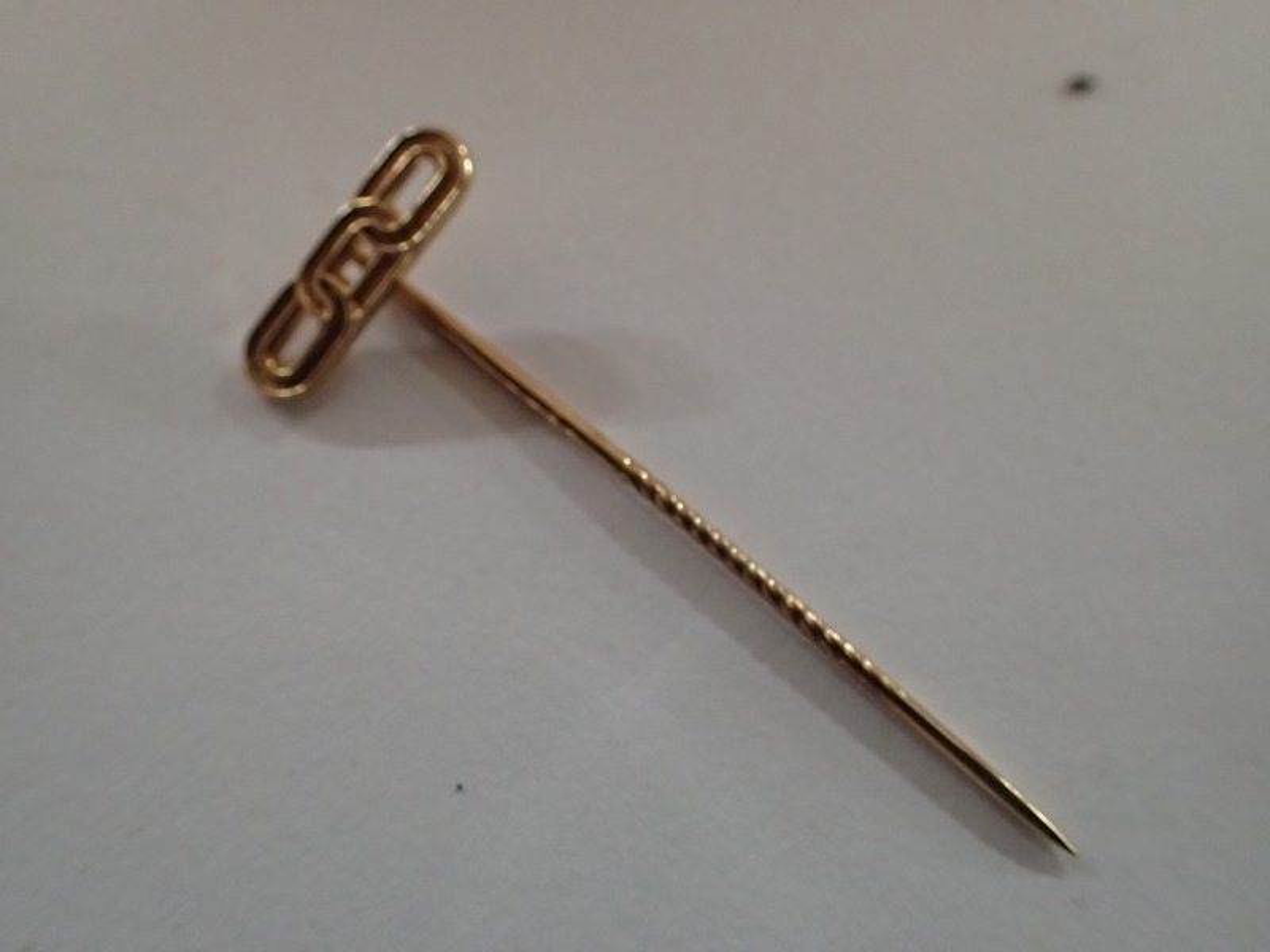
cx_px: 635
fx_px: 1101
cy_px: 476
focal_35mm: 30
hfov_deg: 60.0
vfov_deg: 46.8
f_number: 2.3
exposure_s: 1/40
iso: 800
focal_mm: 5.5
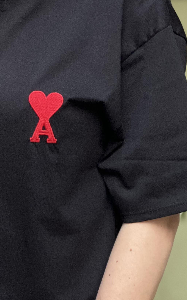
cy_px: 95
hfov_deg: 6.5
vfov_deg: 10.4
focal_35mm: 202
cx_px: 27
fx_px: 1647
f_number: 2.8
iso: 250
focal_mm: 9
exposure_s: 1/99
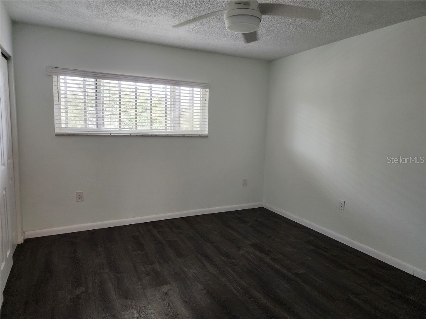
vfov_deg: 58.9
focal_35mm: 23
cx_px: 213
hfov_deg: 73.9
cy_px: 160
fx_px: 283
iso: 500
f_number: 1.8
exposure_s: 1/120
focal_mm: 6.4
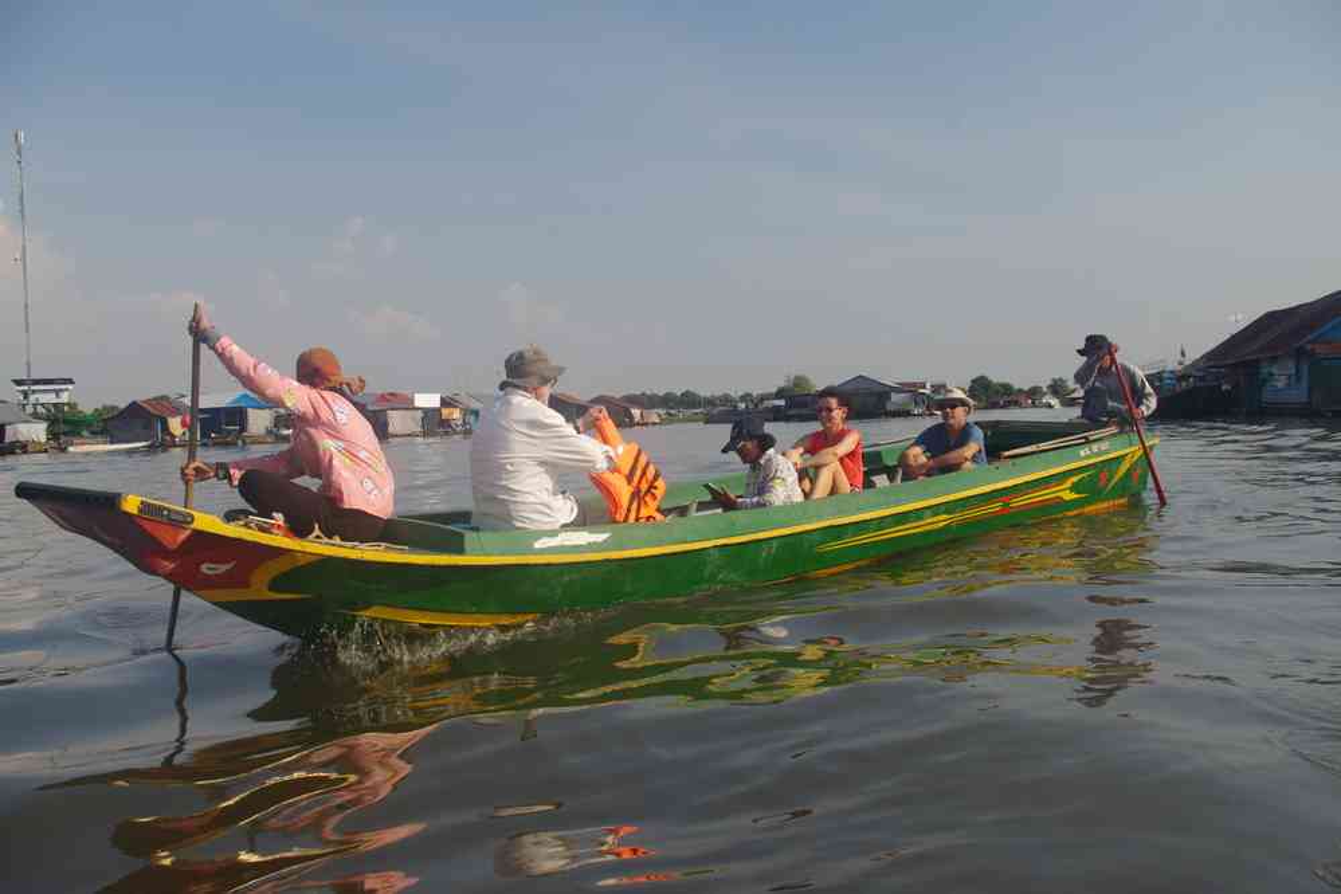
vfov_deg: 41.7
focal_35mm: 32
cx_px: 670
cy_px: 447
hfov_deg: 59.5
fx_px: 1173
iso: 200
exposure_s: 1/100
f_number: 11
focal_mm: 21
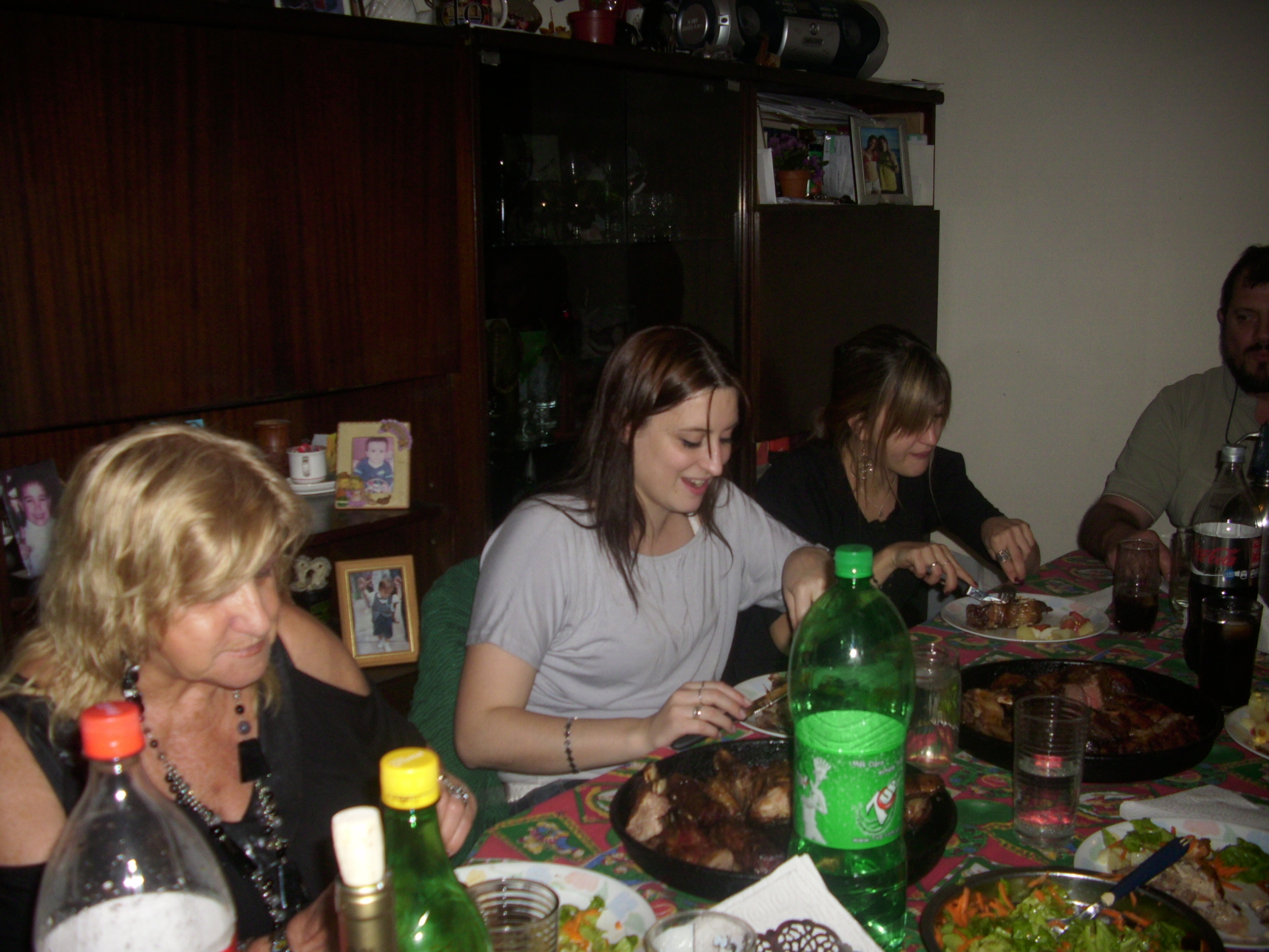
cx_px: 634
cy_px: 476
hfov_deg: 58.4
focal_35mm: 31
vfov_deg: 45.4
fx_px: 1136
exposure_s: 1/200
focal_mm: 6.2
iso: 50
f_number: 2.8
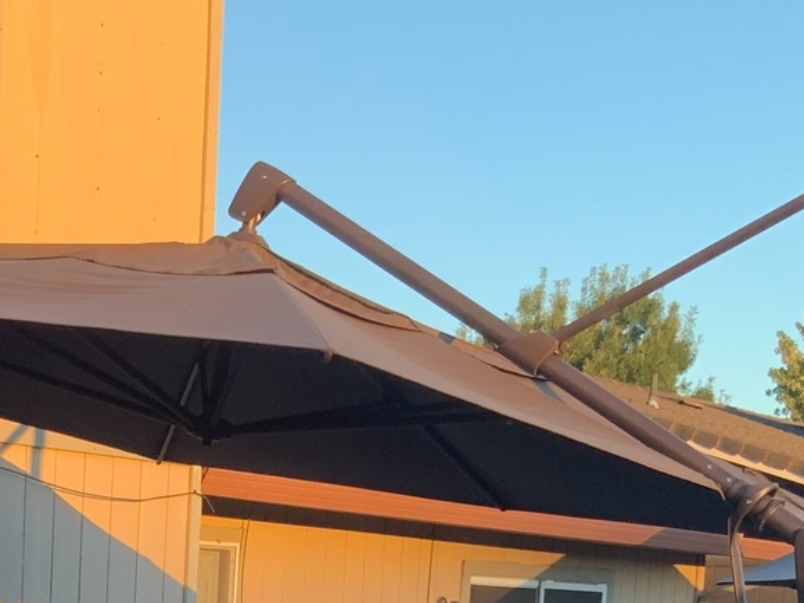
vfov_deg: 13.8
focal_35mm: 100
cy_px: 937
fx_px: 2323
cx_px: -43
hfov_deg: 19.0
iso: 32
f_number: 1.8
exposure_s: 1/120
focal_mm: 3
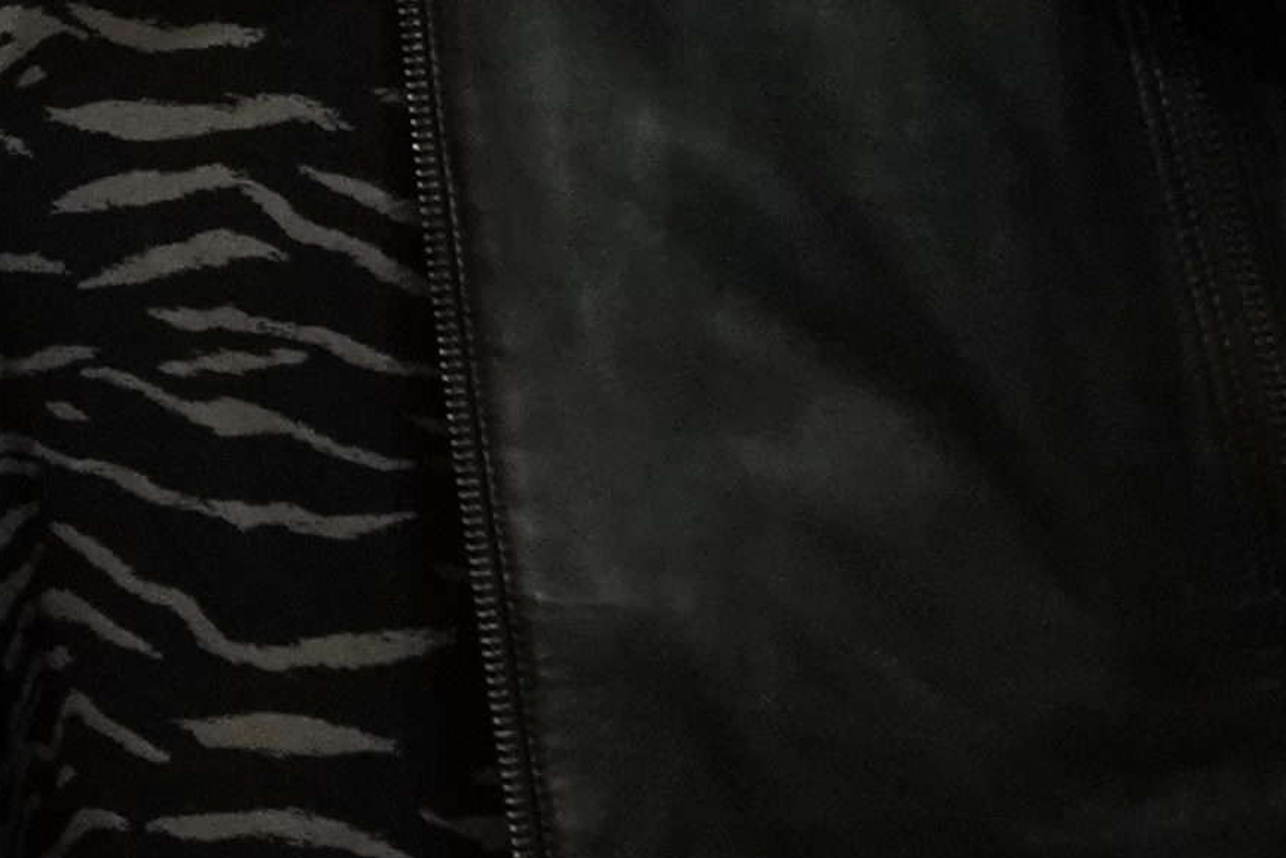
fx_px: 7805
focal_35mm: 218
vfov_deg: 6.1
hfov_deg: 8.2
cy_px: -1023
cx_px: -2397
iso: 1250
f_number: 5.6
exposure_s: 1/125
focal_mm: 21
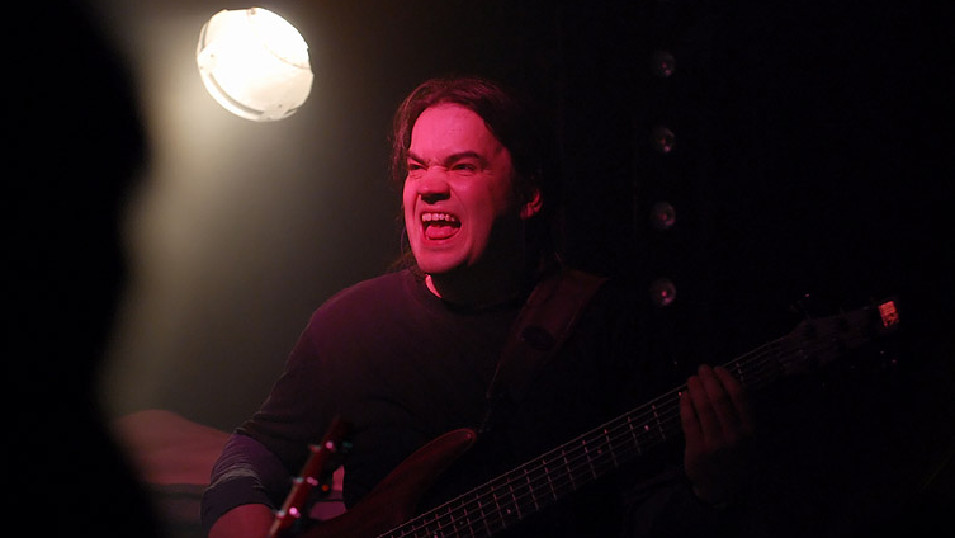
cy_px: 306
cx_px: 477
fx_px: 4635
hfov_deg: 11.8
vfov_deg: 6.6
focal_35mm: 183
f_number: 3.2
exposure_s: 1/60
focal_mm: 116
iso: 500
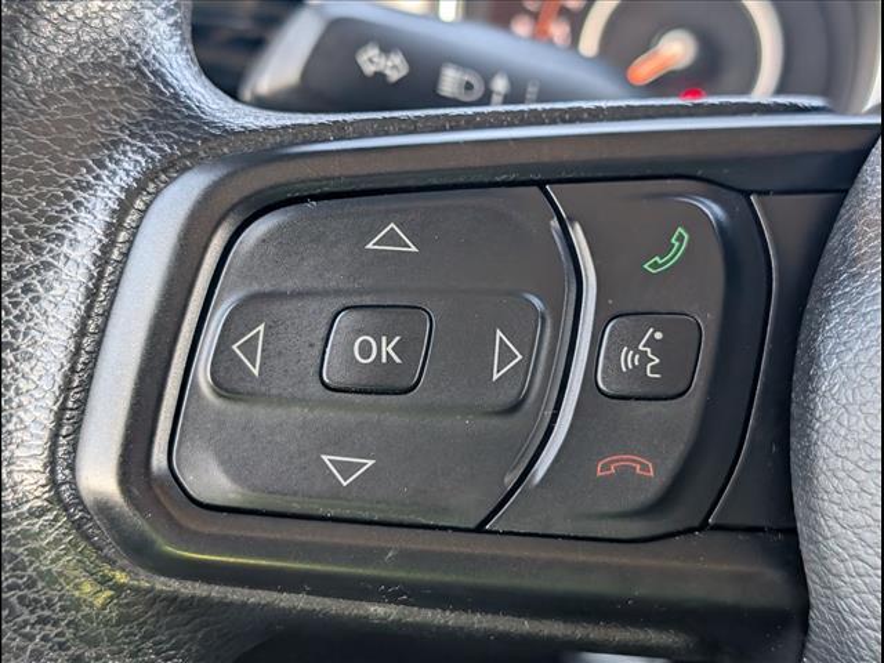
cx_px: 442
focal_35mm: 49
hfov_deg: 38.9
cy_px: 332
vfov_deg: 29.7
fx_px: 1251
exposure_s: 1/455
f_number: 1.68
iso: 694
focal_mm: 6.9
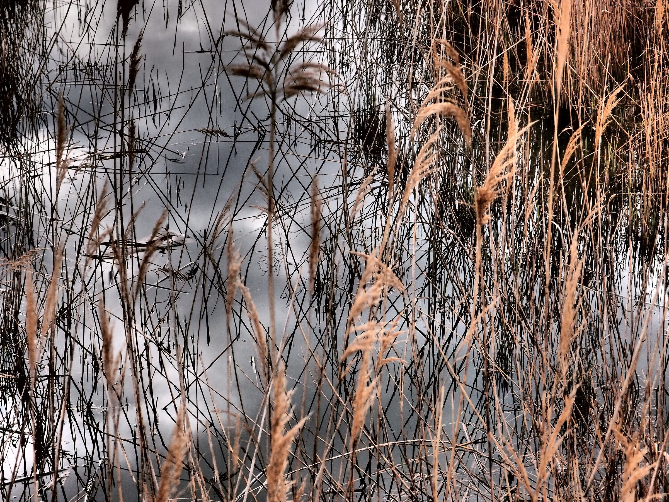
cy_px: 251
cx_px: 334
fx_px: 2165
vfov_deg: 13.2
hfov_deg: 17.6
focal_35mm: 112
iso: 100
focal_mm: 24
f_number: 3.5
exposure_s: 1/400
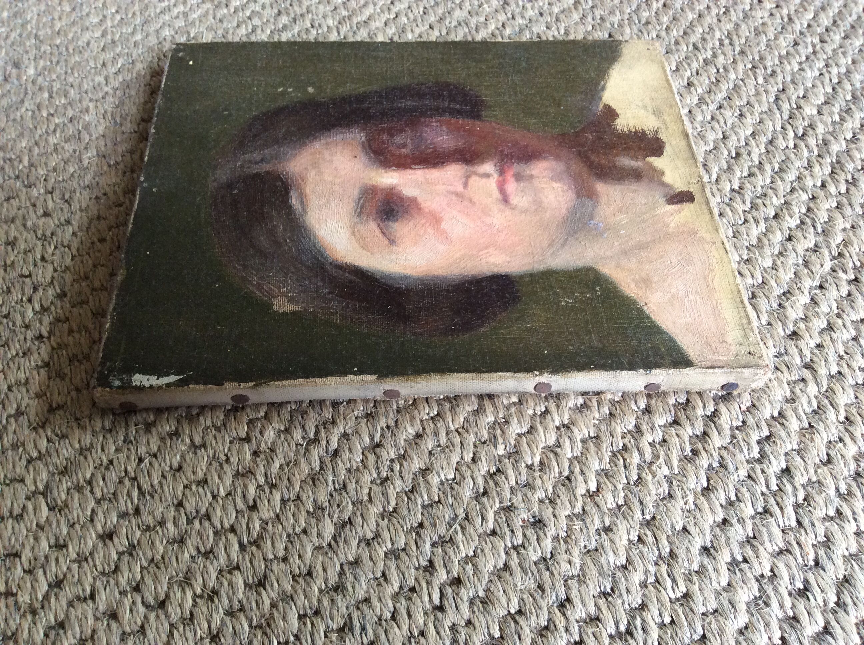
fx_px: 798
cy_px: 322
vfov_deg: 44.1
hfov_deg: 56.9
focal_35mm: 32
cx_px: 432
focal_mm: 3.3
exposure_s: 1/25
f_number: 2.4
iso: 125
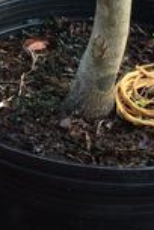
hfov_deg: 9.9
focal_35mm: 138
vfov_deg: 14.1
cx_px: 54
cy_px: -89
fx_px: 885
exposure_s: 1/120
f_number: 2.2
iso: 50
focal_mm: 4.15
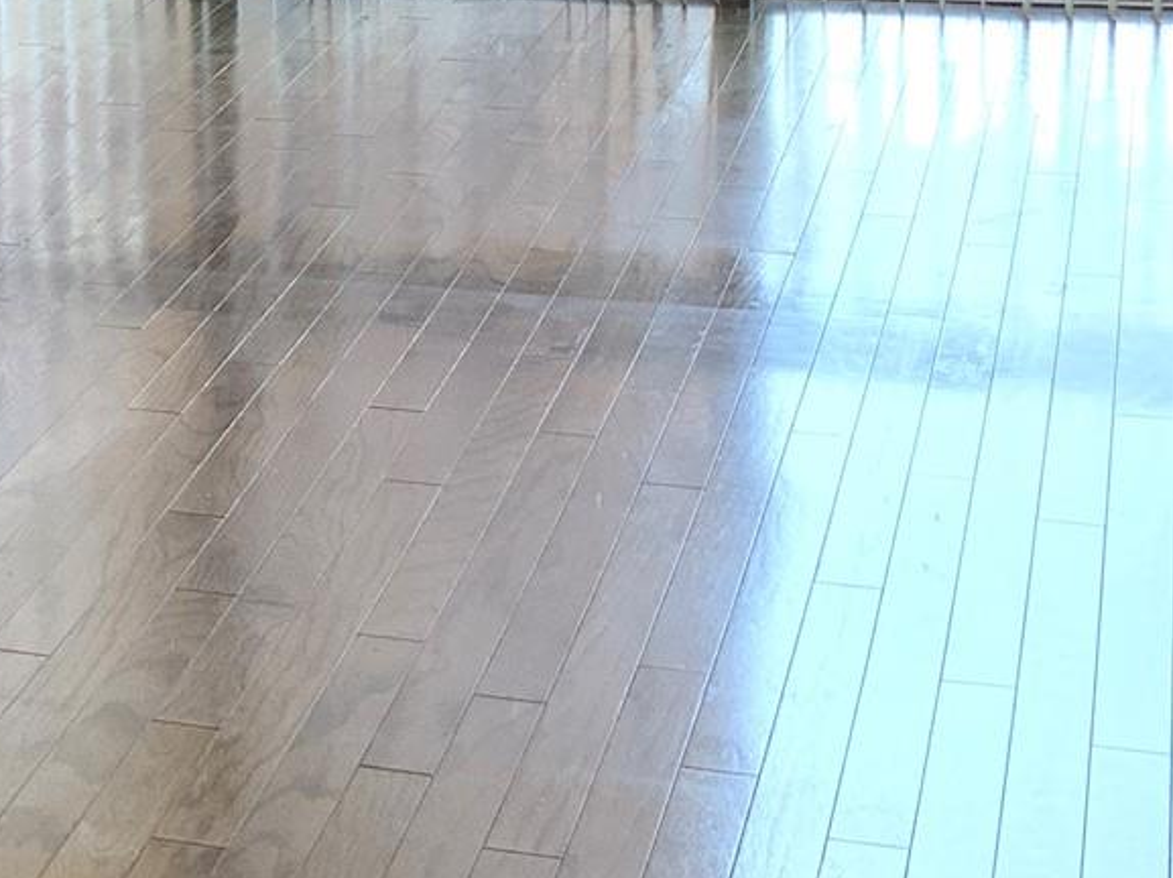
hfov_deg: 18.2
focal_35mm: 103
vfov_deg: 14.0
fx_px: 3488
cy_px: -126
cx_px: -193
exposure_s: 1/125
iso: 16
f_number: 1.8
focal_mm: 3
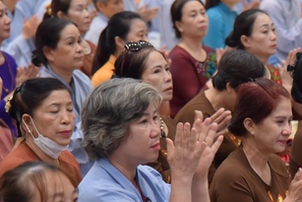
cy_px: 153
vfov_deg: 6.5
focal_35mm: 212
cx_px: 286
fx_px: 1779
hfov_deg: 9.6
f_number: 4.5
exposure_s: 1/125
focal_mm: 100
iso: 1600
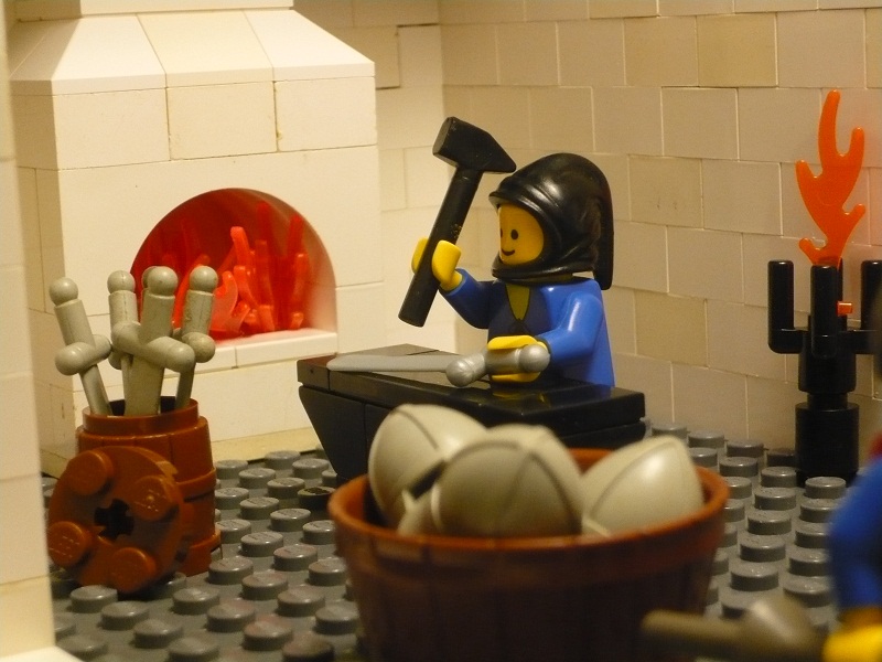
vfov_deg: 17.2
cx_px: 441
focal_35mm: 86
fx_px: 2191
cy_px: 331
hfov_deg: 22.8
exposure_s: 1/30
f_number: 5.2
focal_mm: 14.1
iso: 320
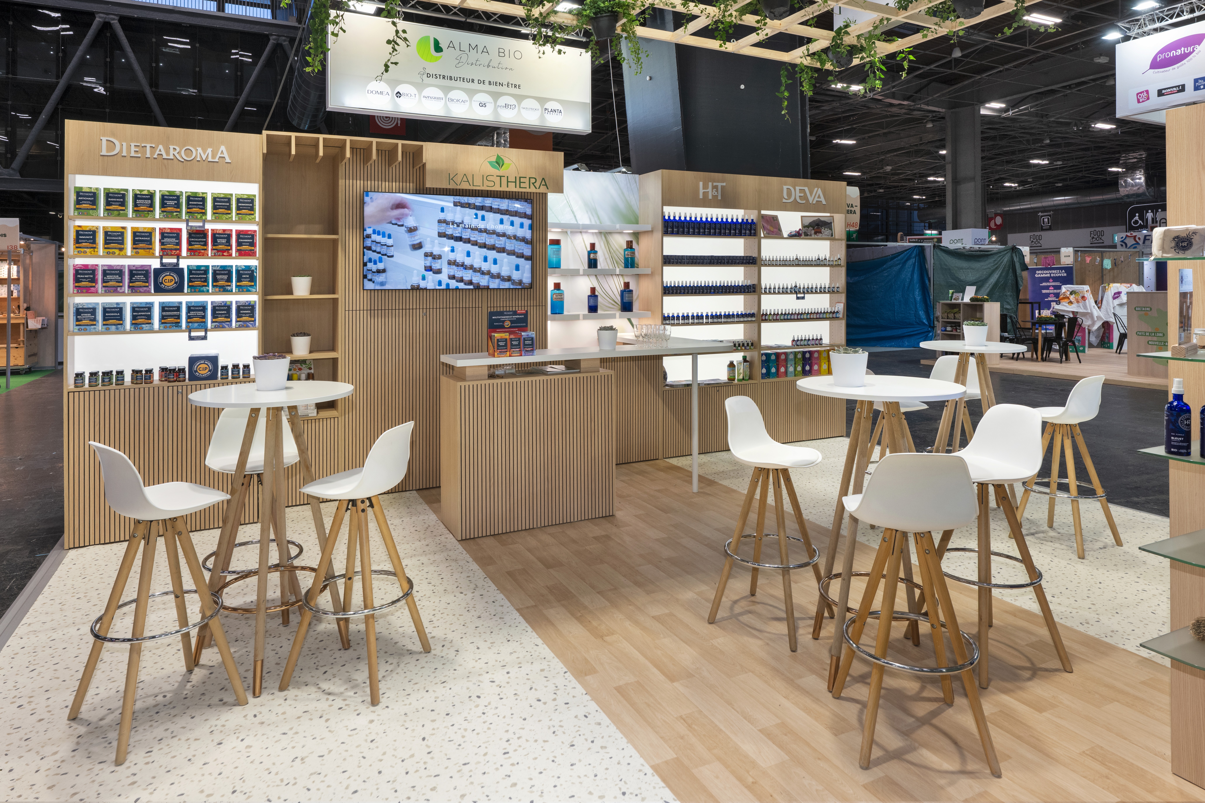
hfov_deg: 90.0
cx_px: 602
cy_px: 402
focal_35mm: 18
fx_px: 602
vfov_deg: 67.4
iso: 500
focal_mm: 18
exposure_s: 1/125
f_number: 9
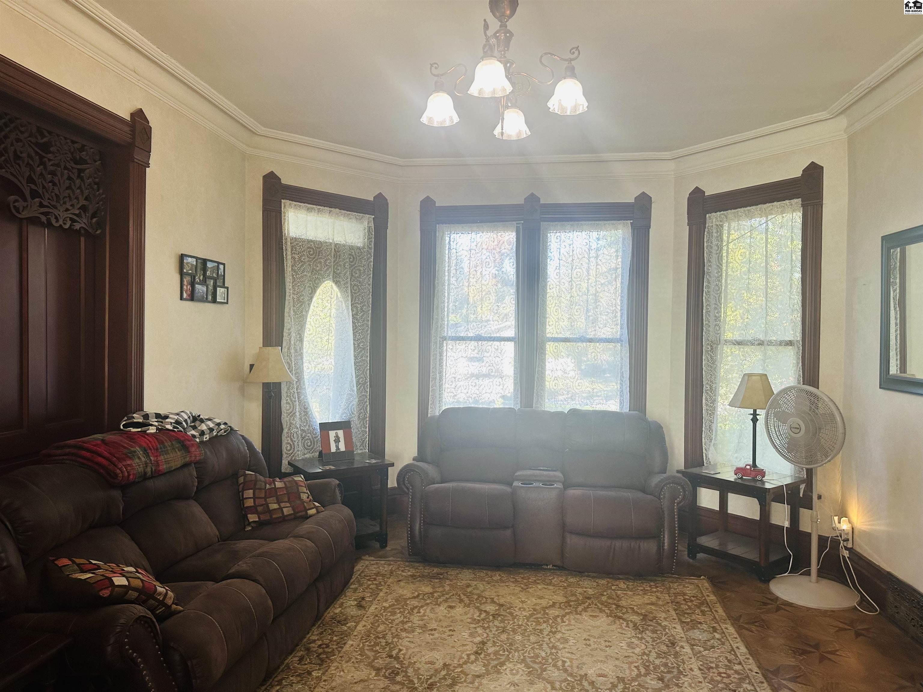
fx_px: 640
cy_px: 346
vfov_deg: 56.8
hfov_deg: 71.6
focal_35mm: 24
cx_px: 462
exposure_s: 1/60
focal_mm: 6.86
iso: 160
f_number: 1.78
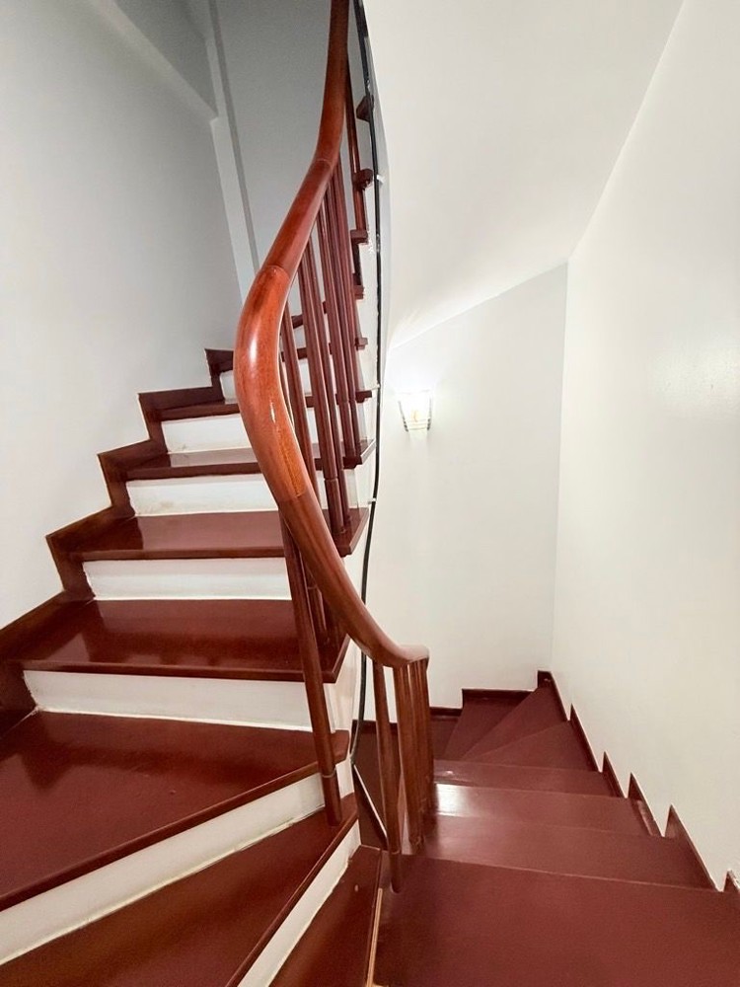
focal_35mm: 14
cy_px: 494
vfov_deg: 102.1
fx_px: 399
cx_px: 370
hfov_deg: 85.7
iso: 320
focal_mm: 2.22
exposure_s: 1/100
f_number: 2.2
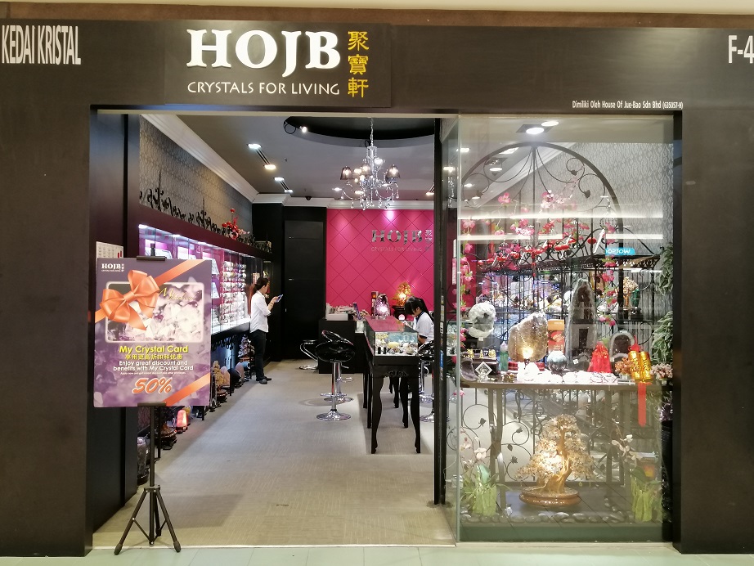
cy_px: 283
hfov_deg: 60.0
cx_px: 377
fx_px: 654
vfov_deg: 46.8
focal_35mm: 30
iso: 250
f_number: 2.2
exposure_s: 1/33.3
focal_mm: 3.81
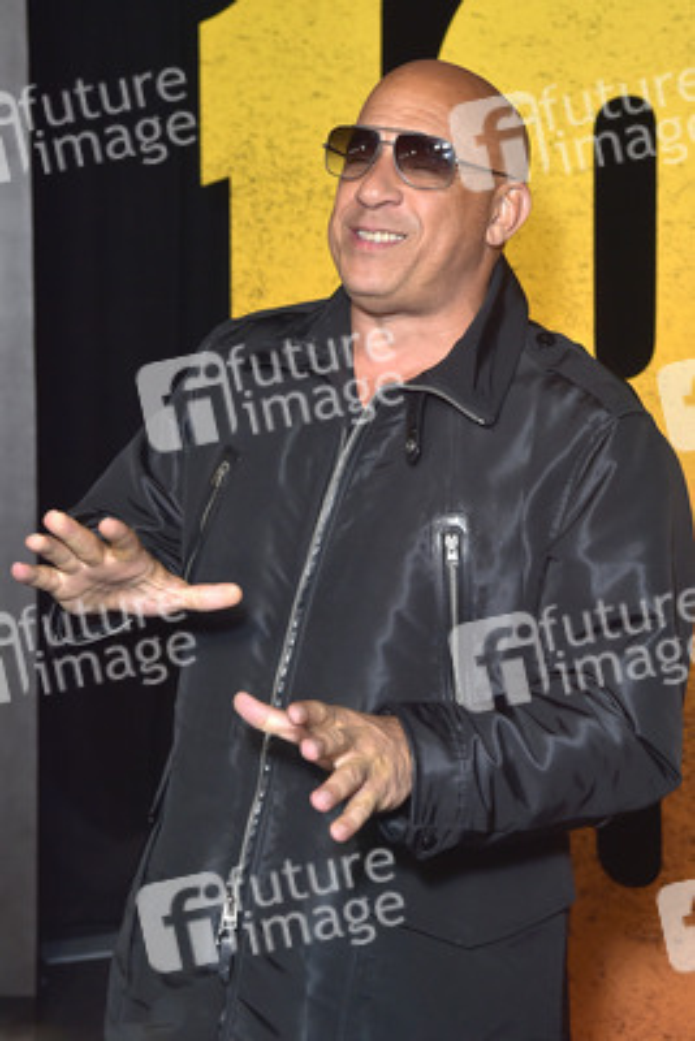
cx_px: 348
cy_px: 520
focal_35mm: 62
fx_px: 1794
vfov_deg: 32.4
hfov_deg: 21.9
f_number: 6.3
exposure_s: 1/250
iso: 640
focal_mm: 62
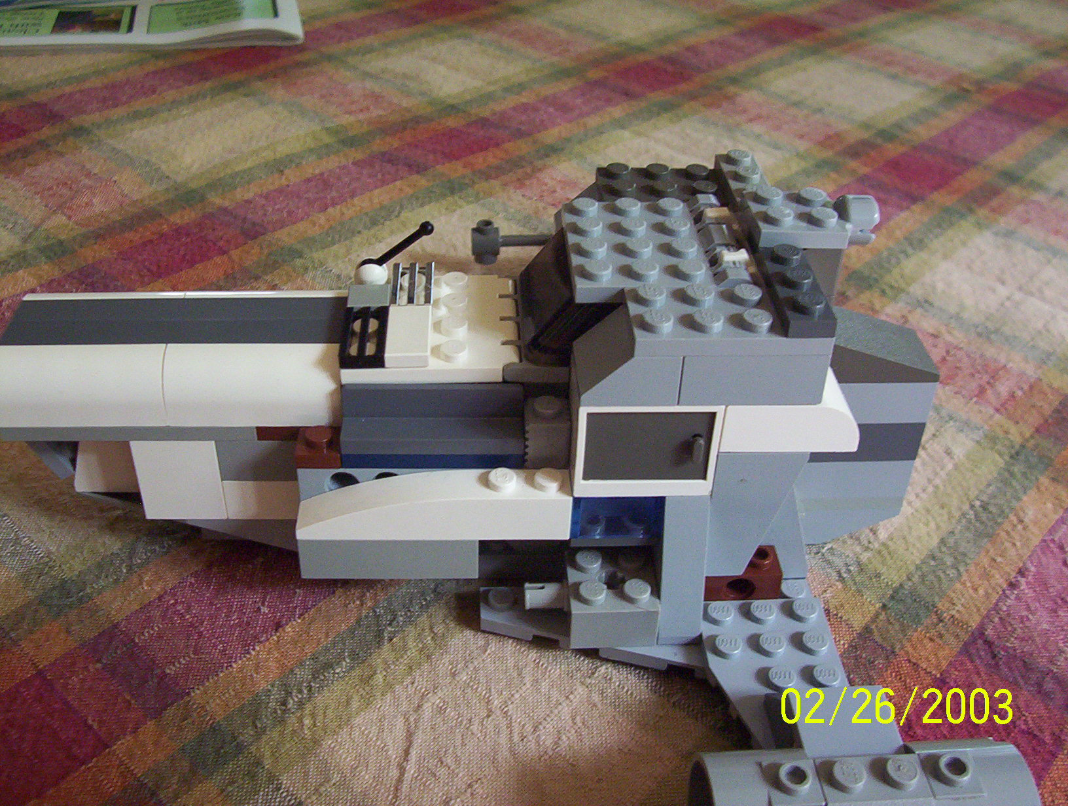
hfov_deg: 43.8
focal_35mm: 43
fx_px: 1330
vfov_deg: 33.7
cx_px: 534
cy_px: 403
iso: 200
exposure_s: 1/73.8
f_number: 2.73
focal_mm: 5.77
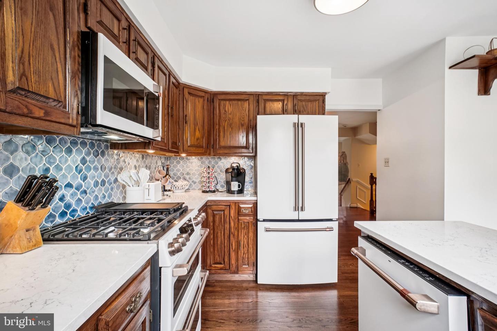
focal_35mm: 16
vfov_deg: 72.1
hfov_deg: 95.0
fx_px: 228
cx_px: 248
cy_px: 166
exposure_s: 1/20
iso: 500
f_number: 8
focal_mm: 11
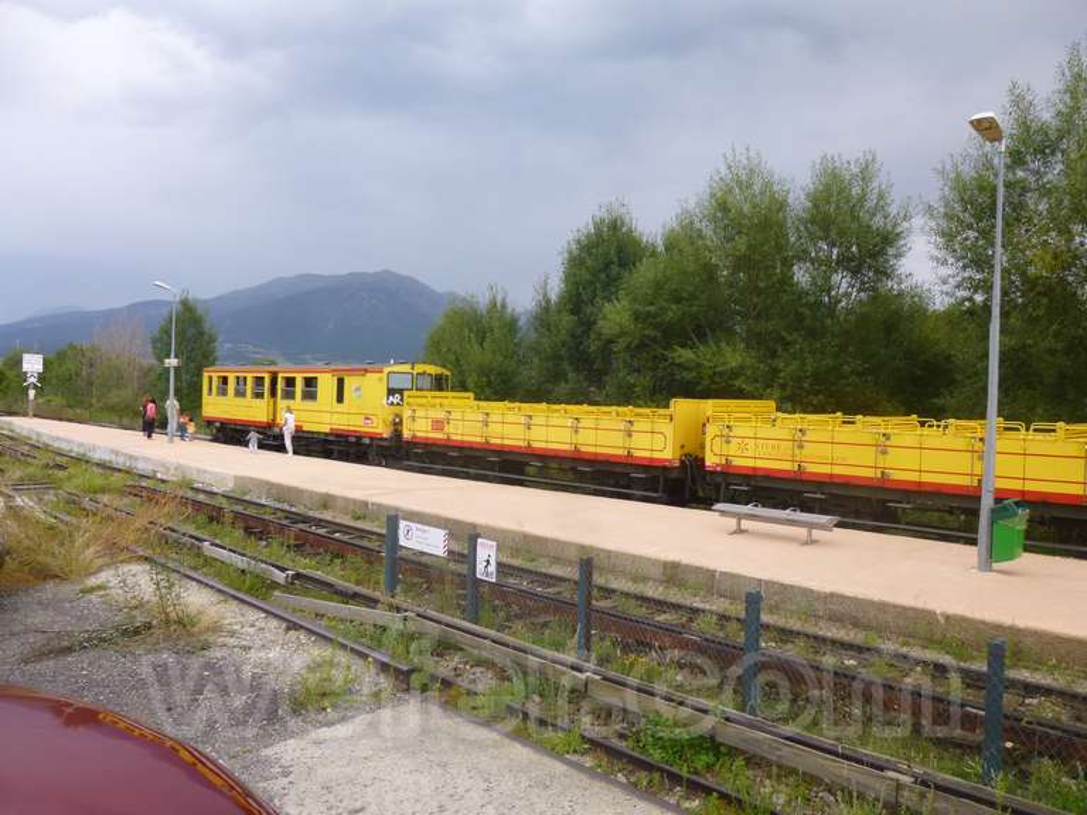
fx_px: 785
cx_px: 544
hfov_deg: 69.4
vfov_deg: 54.9
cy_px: 408
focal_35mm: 25
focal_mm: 4.5
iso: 100
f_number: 3.1
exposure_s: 1/200
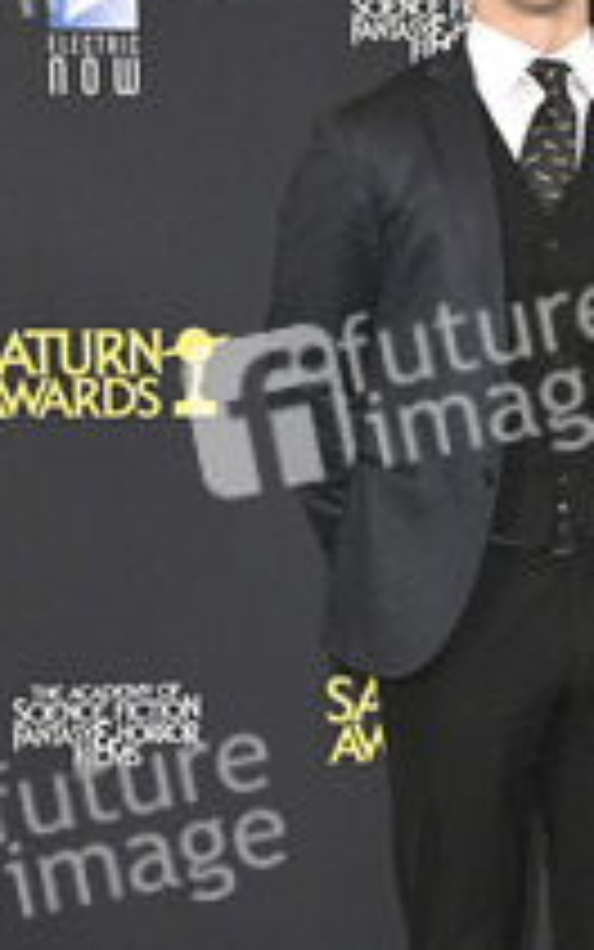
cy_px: 617
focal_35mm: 89
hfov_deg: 14.5
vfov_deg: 23.2
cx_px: 544
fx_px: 2304
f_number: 5.6
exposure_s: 1/320
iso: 2000
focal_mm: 46
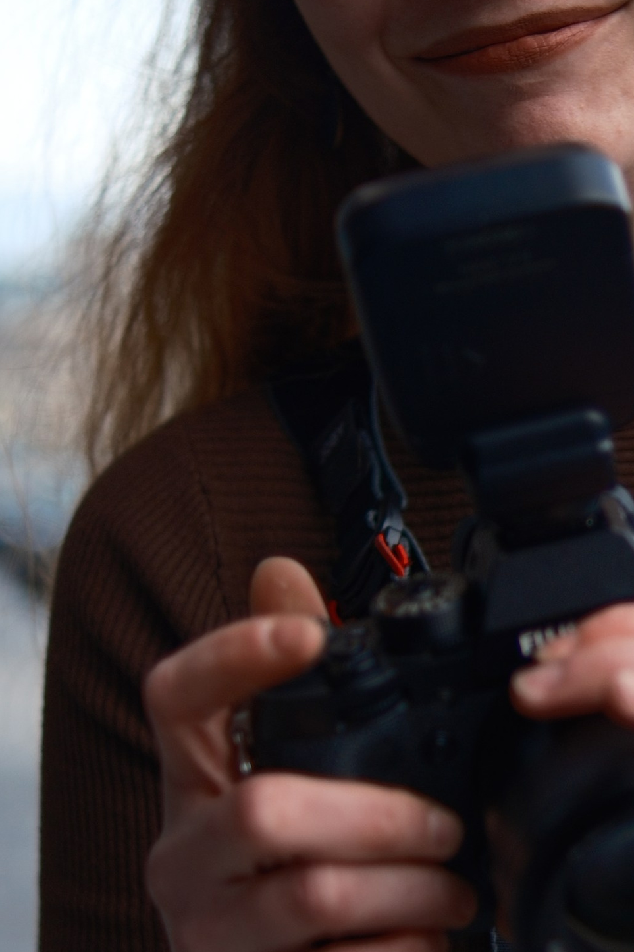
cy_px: 544
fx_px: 2457
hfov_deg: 14.2
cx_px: 783
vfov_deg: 21.9
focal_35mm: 93
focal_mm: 23
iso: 125
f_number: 1.4
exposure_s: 1/300
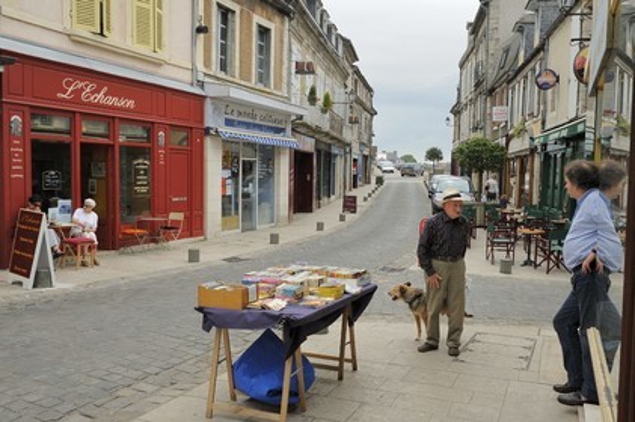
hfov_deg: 58.8
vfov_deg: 41.1
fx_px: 564
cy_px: 211
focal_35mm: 32
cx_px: 318
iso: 400
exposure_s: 1/160
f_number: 14
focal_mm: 32
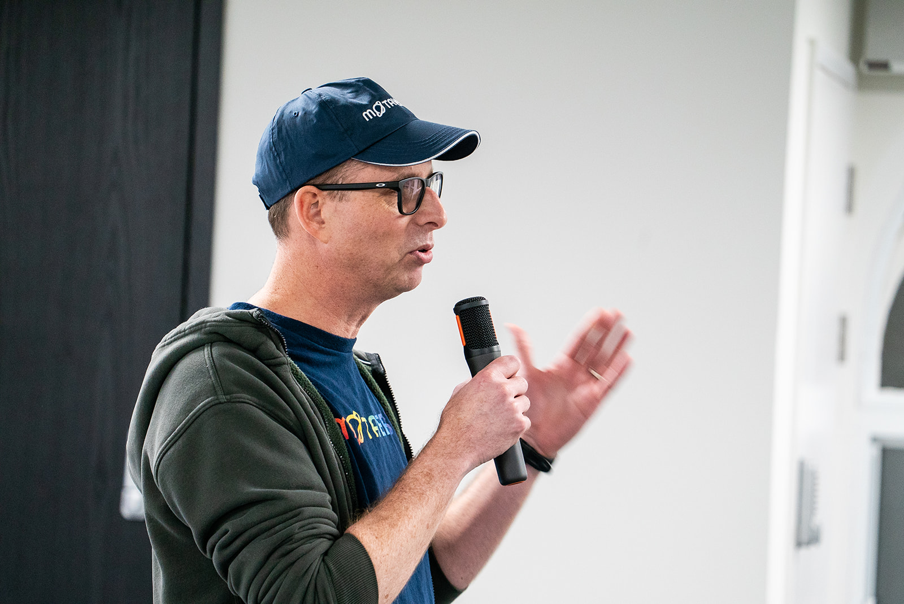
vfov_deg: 6.9
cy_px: 302
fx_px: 4975
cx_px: 452
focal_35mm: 198
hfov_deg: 10.4
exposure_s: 1/125
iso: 3200
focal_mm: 198
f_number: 5.6
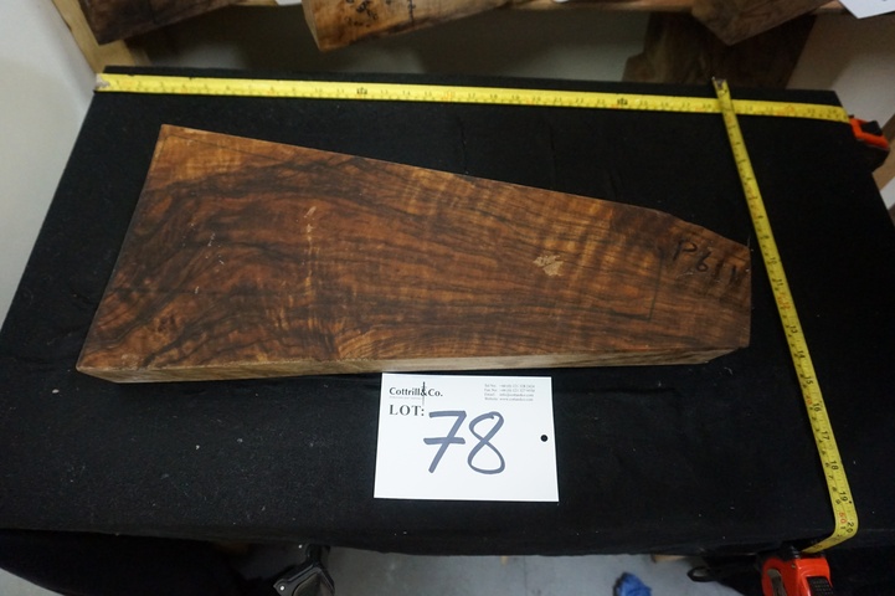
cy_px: 298
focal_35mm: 24
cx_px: 448
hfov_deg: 73.8
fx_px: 596
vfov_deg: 53.1
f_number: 3.5
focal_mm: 16
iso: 3200
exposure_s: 1/160
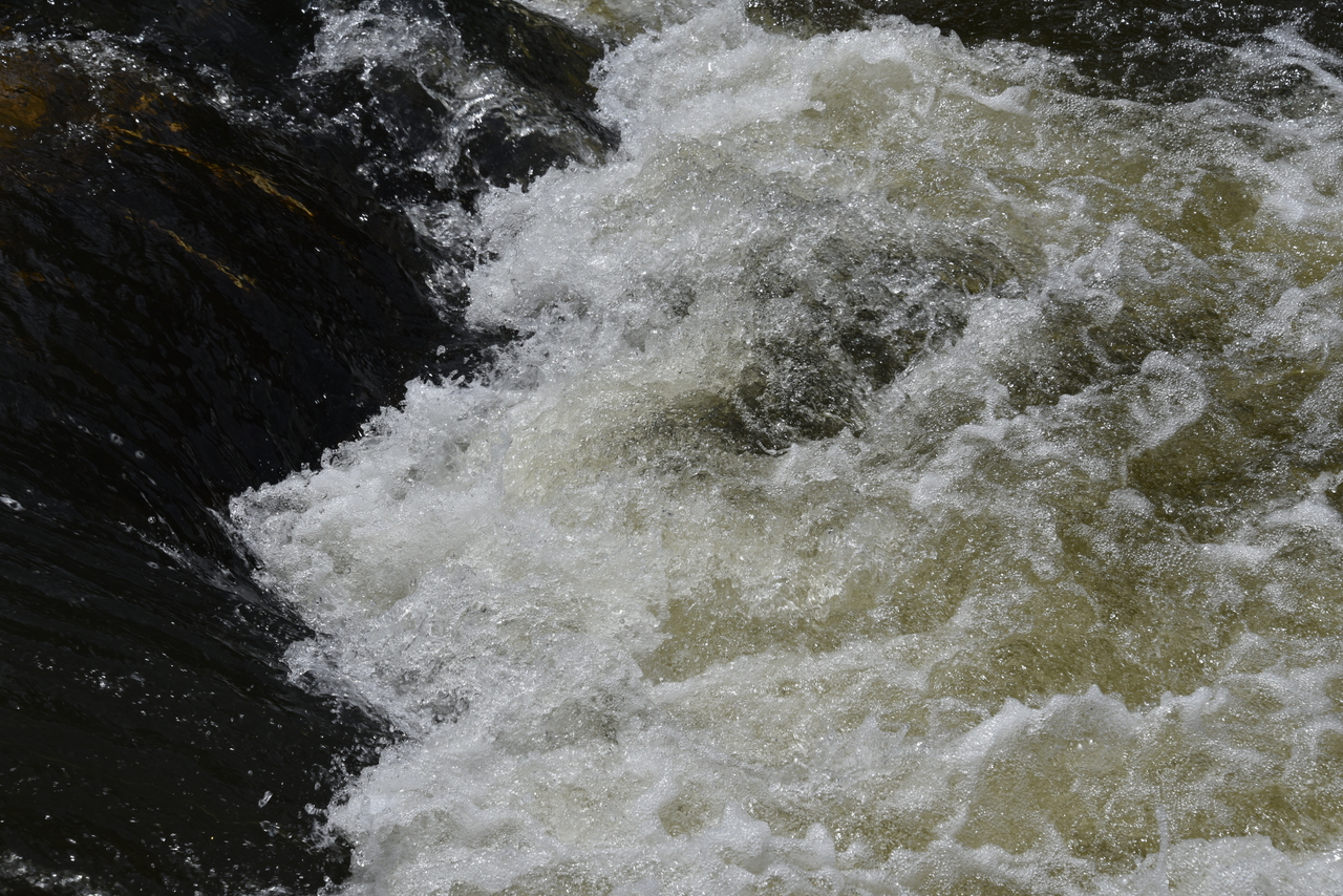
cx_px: 672
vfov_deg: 12.2
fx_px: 4179
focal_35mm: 112
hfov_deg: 18.3
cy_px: 448
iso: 100
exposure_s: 1/640
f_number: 13
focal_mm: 112
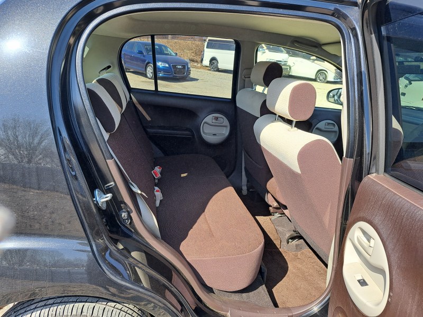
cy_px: 158
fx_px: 293
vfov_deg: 56.8
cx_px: 212
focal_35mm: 24
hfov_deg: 71.6
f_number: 1.8
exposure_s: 1/310
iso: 50
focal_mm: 5.23
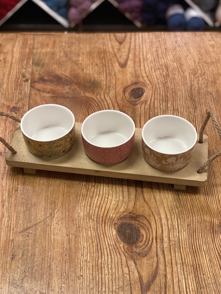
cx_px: 109
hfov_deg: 24.4
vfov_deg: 32.2
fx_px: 511
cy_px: 140
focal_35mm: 60
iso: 200
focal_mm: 6
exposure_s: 1/100
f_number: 2
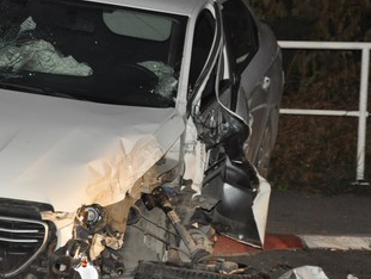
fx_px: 1663
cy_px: 147
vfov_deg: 9.6
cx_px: 57
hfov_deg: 12.7
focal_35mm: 155
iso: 1250
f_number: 5
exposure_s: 1/60
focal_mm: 50
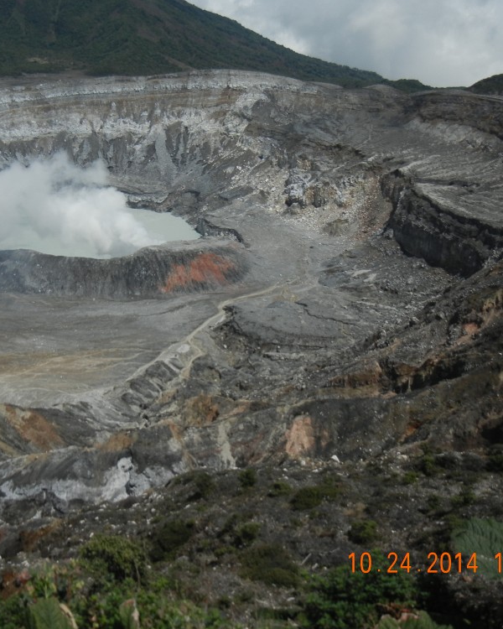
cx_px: 181
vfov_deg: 45.8
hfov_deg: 37.1
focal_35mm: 40
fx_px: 744
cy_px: 308
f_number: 7
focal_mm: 5.4
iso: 160
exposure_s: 1/855
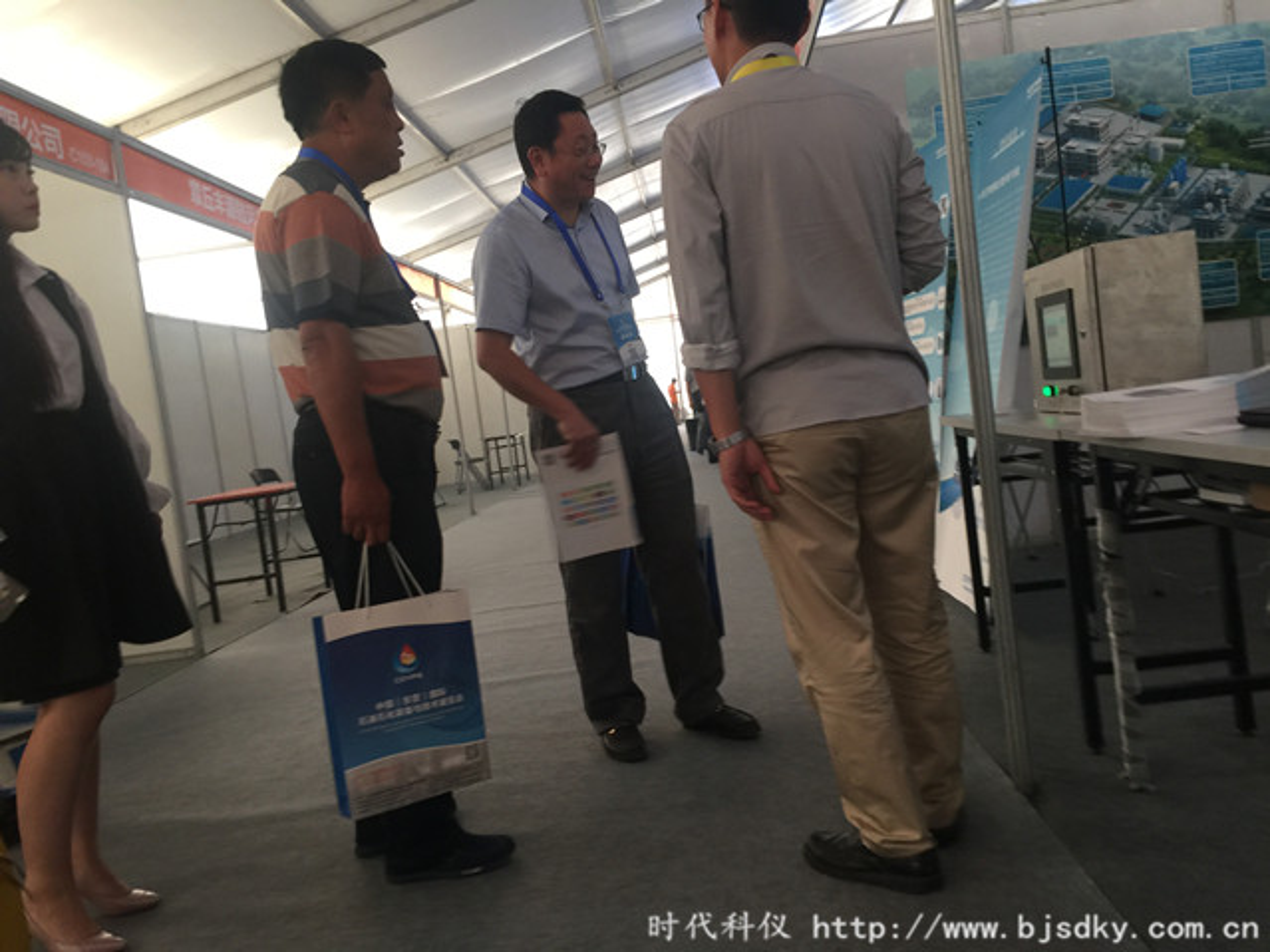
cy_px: 476
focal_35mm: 29
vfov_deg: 48.2
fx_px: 1064
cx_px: 635
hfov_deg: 61.7
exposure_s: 1/17
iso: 40
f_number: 2.2
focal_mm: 4.15
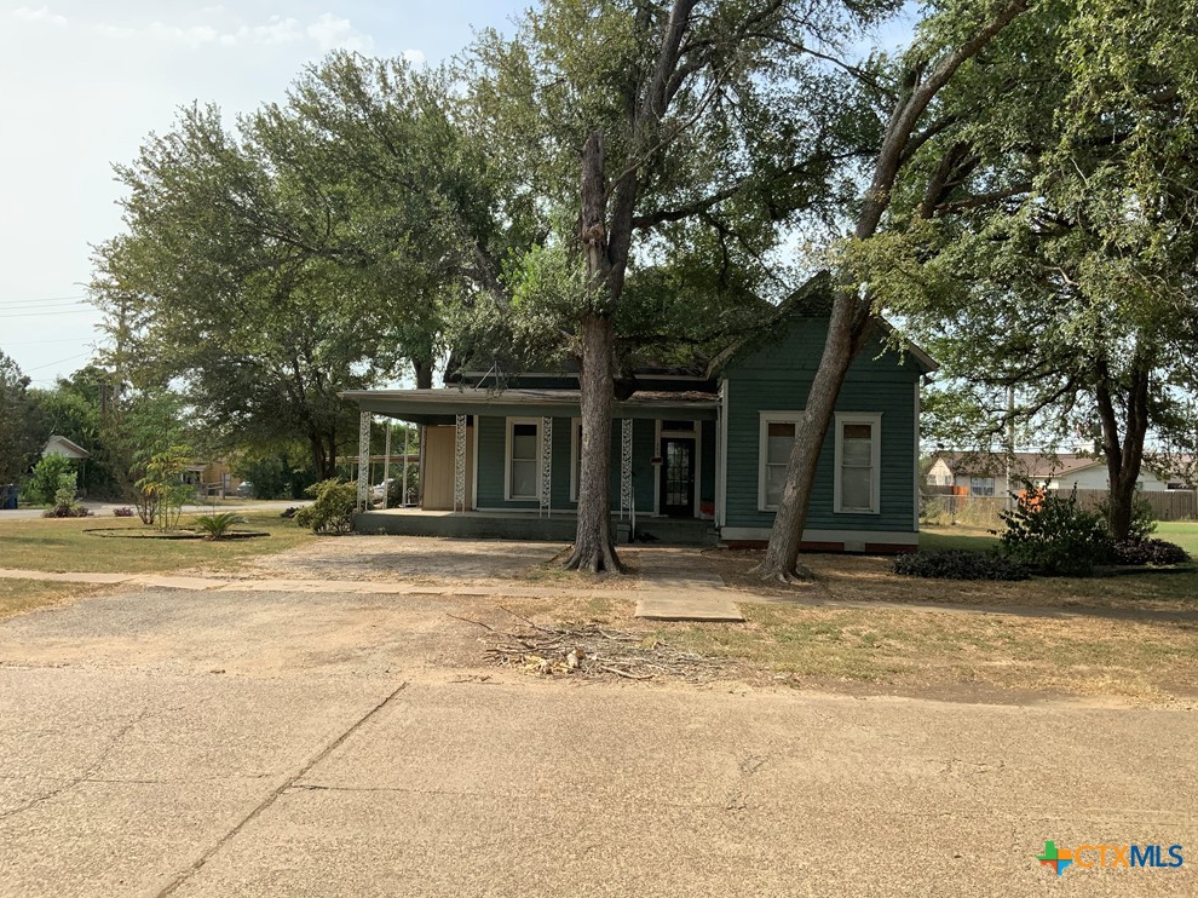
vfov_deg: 46.8
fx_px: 1038
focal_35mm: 30
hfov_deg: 60.0
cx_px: 593
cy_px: 436
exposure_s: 1/1098
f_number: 1.8
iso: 16
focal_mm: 3
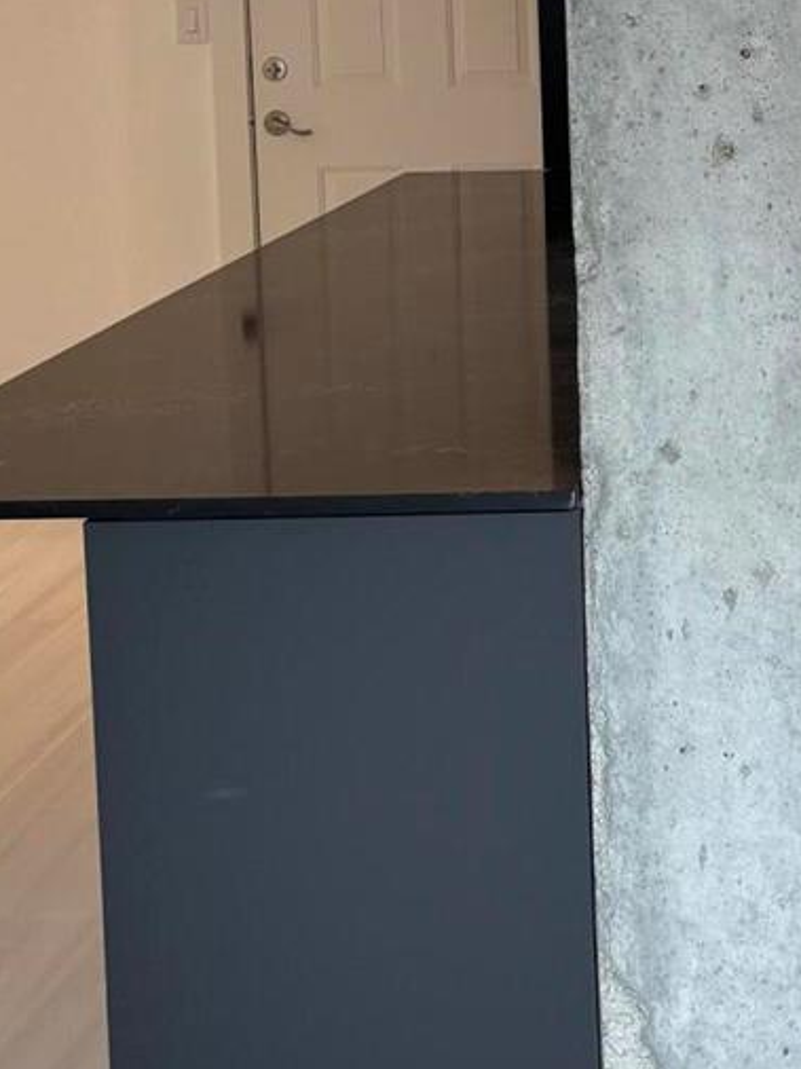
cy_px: 78
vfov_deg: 23.9
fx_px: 2439
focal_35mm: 79
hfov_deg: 17.8
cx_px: 957
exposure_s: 1/120
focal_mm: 5.96
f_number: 1.6
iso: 100
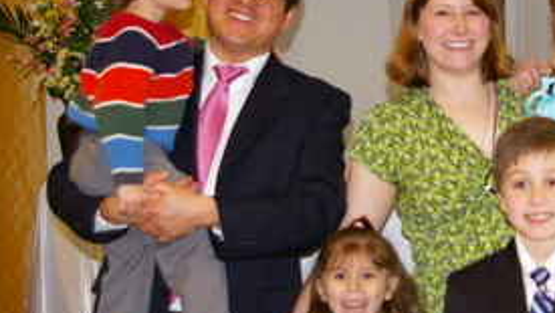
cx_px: 466
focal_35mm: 95
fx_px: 1399
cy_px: 111
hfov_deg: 22.1
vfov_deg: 12.7
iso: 200
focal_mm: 26
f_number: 4
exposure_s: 1/45
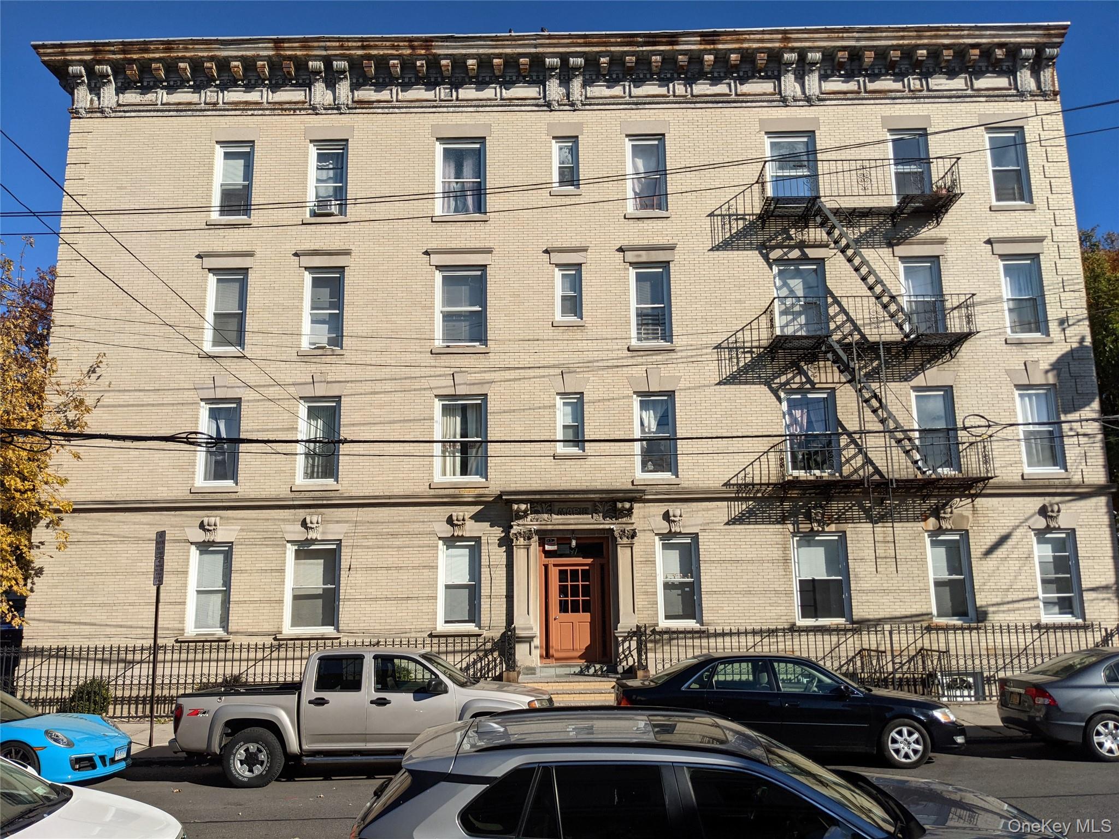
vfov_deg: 51.4
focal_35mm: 27
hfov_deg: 65.3
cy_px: 420
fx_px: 873
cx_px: 560
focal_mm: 4.38
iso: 54
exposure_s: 1/4695
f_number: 1.73
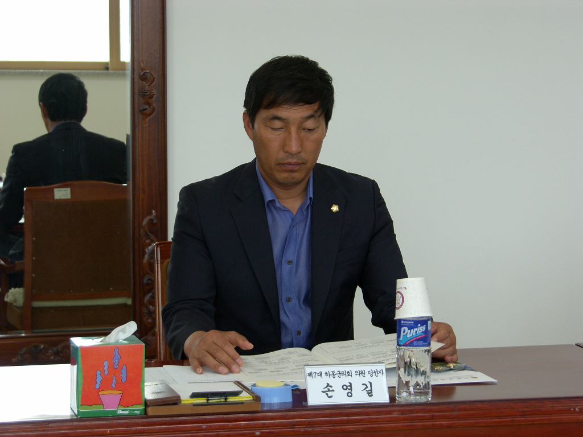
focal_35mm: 100
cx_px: 292
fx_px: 1684
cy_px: 218
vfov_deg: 14.8
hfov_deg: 19.6
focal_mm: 25.7
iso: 80
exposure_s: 1/100
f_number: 3.5
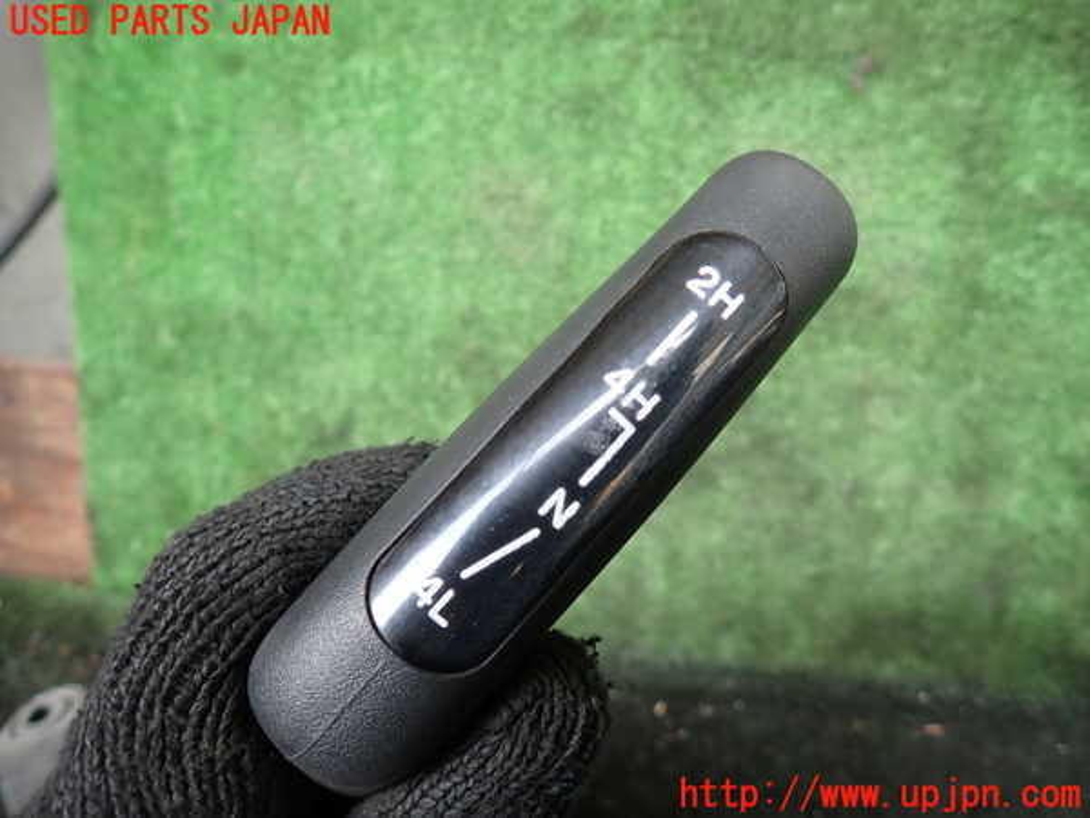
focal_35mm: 25
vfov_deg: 54.9
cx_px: 545
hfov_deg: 69.4
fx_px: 787
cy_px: 409
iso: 100
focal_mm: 4.5
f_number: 2
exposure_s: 1/60
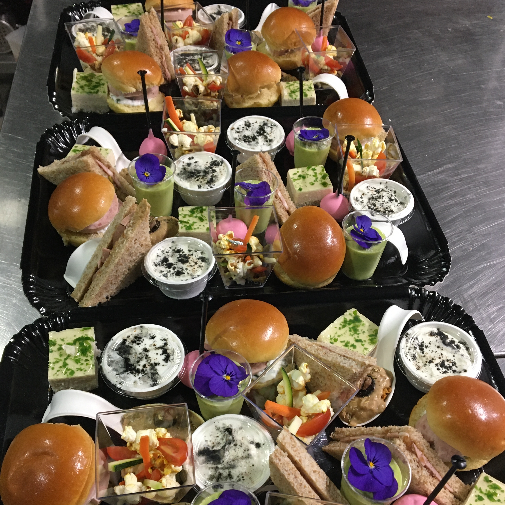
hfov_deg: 47.2
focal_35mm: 35
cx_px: 258
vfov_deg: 46.7
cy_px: 325
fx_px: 578
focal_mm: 4.15
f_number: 2.2
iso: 160
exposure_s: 1/33
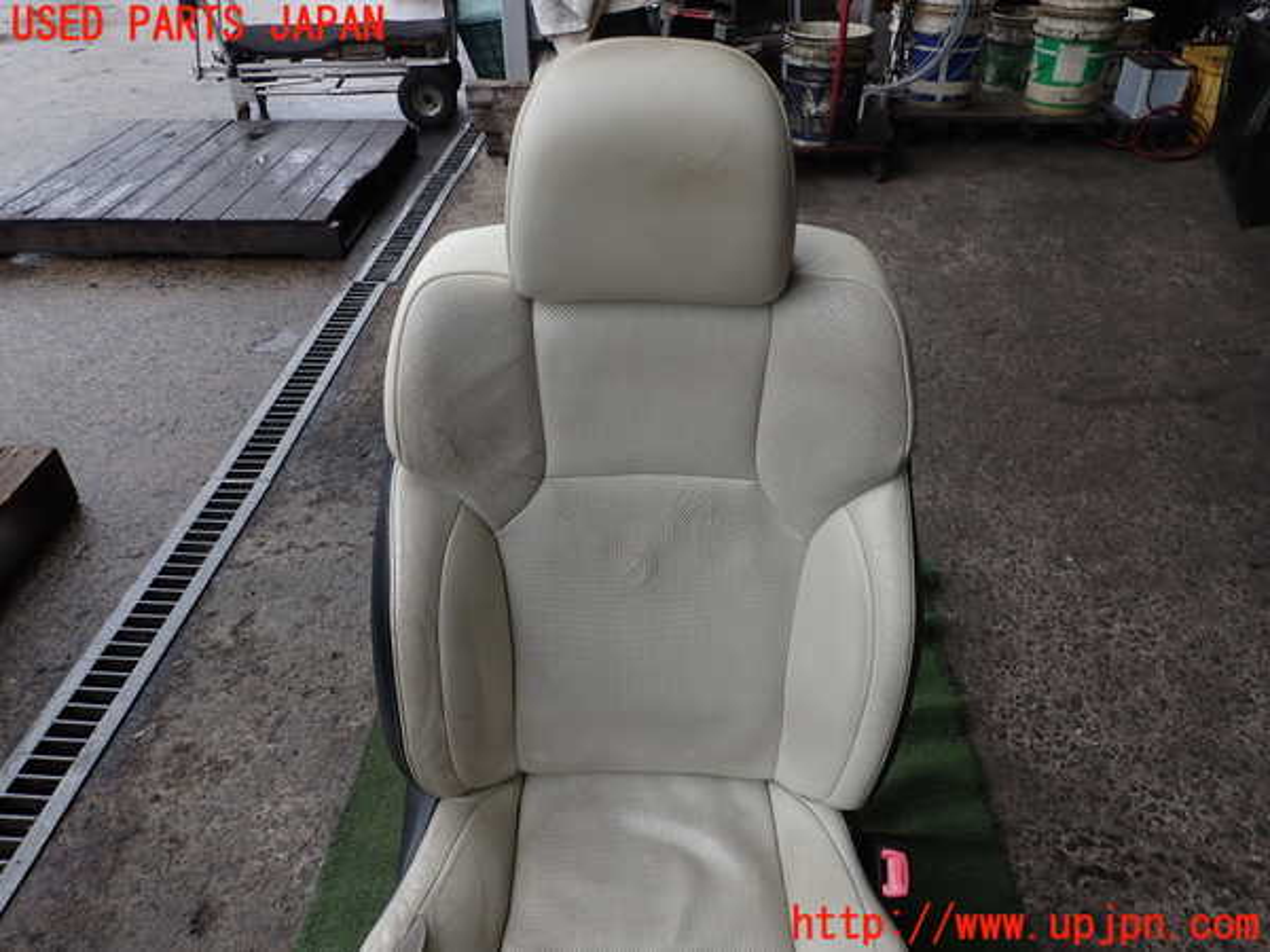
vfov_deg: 54.9
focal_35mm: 25
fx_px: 917
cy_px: 476
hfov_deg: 69.4
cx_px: 635
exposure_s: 1/160
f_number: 2.8
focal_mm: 4.5
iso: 100
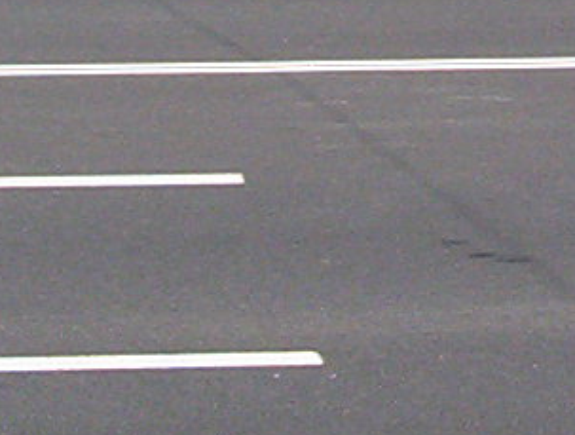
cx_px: 594
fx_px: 5913
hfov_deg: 5.6
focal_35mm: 355
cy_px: -359
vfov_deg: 4.2
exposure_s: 1/327
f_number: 6.16
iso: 100
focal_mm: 8.74
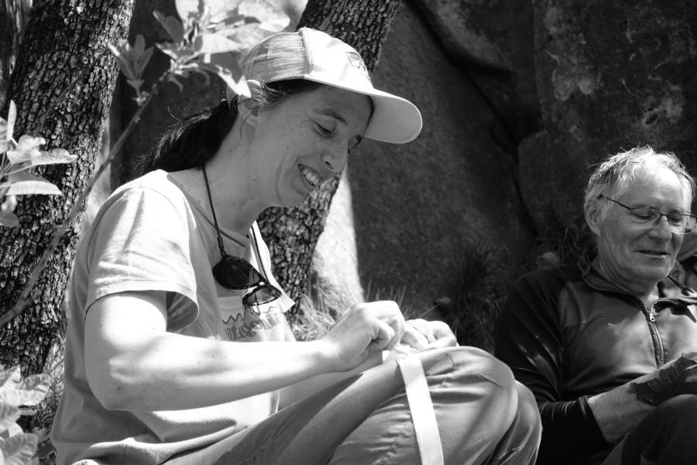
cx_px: 348
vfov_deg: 20.0
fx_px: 1316
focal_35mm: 68
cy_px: 232
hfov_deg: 29.7
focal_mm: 25
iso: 320
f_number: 2.8
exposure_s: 1/800
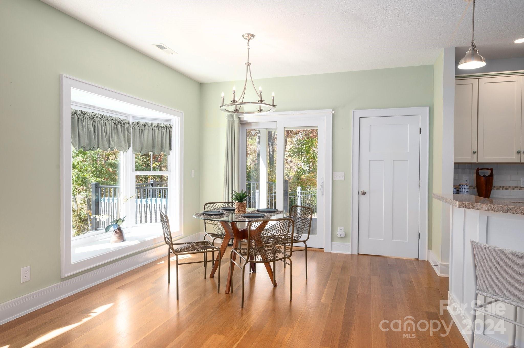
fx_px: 313
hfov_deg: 79.9
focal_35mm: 22
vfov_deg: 58.3
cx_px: 262
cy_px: 174
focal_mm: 21.5
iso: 200
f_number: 8
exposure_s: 1/60
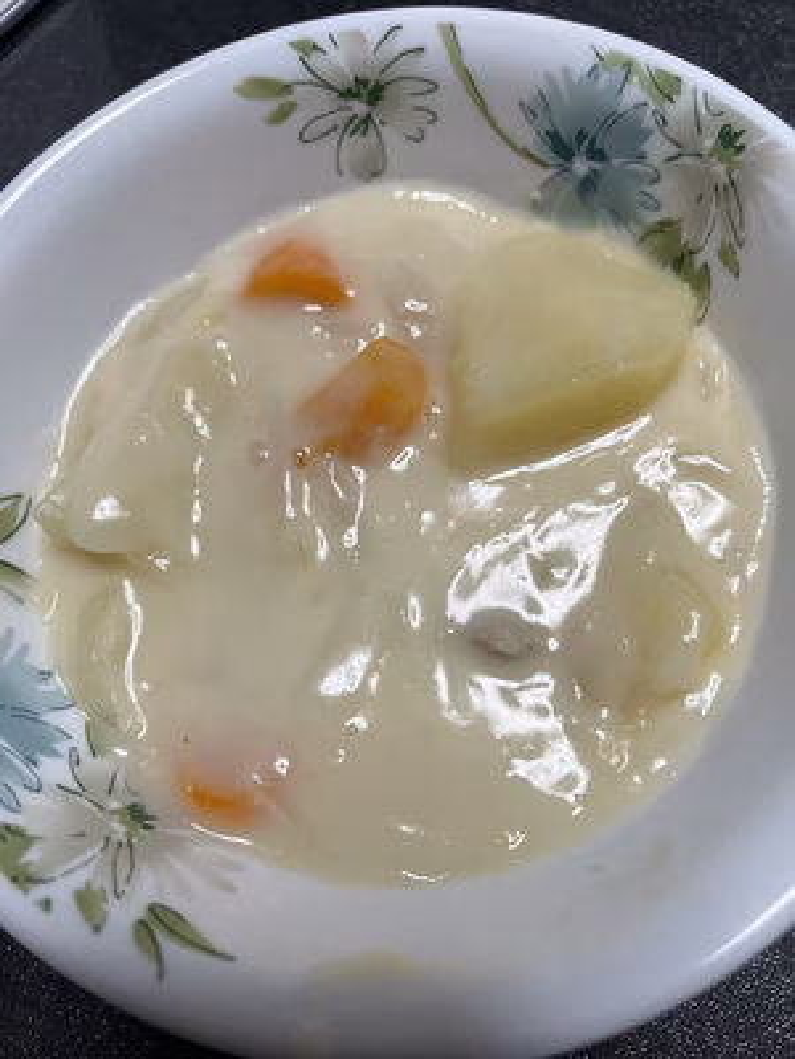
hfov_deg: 53.1
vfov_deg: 67.3
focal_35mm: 26
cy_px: 530
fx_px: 796
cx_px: 398
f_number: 1.6
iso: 64
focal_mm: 5.1
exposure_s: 1/120
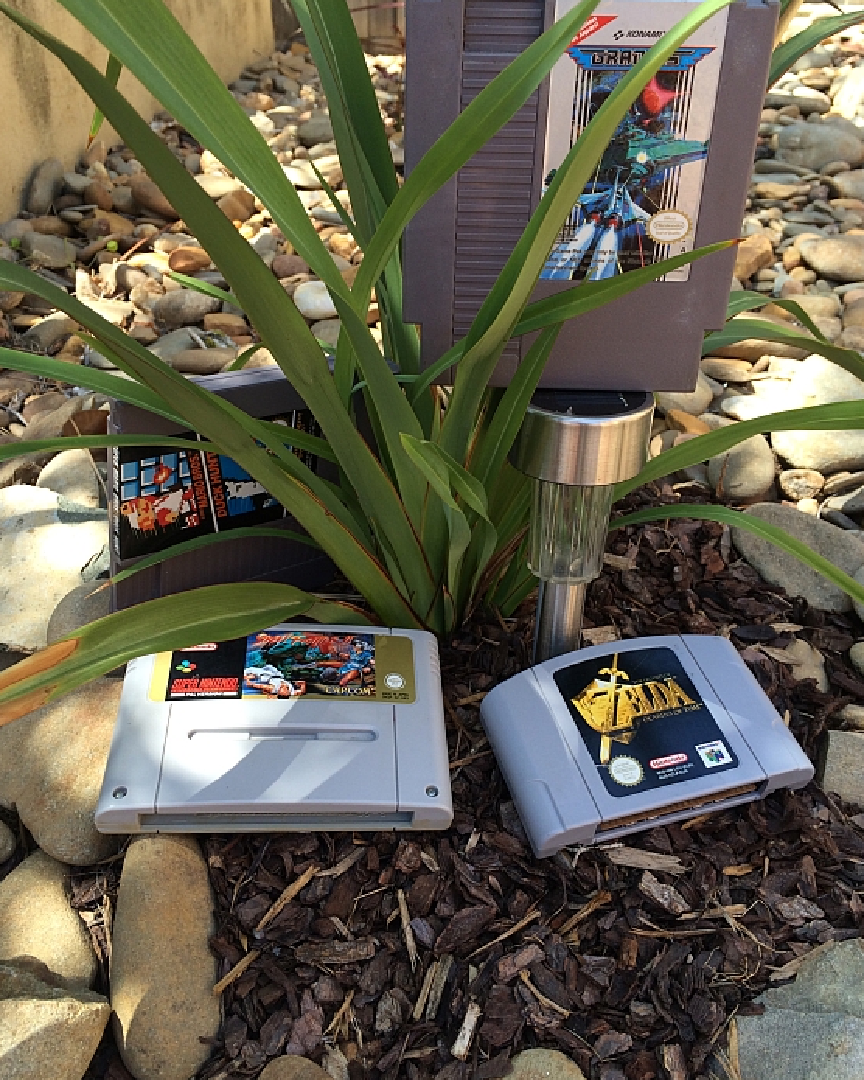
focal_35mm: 32
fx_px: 1023
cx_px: 438
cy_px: 521
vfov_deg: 55.6
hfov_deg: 45.8
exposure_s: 1/204
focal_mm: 4.12
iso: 32
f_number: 2.2
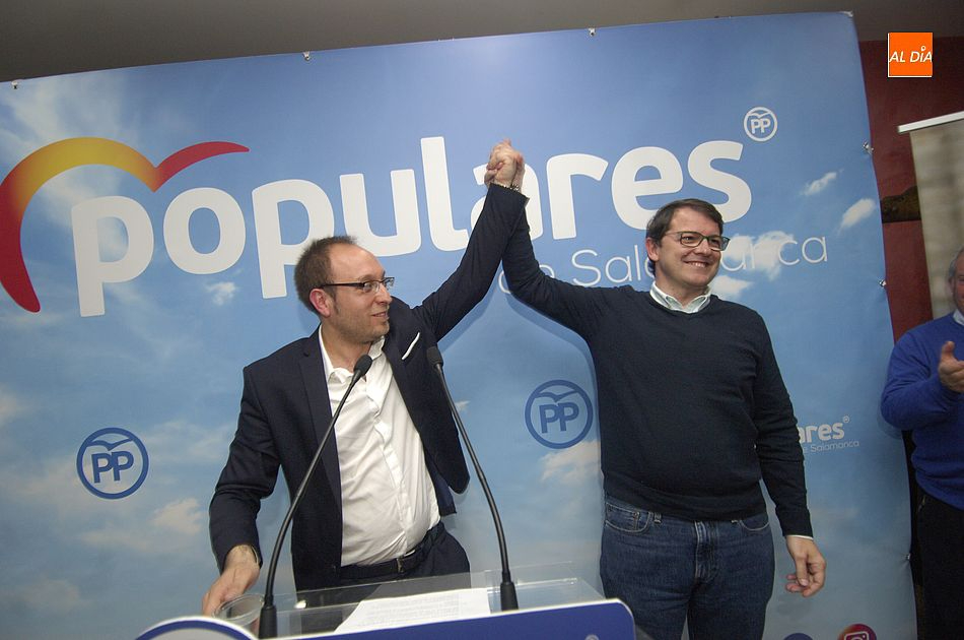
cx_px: 482
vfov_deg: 67.2
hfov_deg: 90.1
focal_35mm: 18
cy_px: 320
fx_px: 481
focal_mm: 12
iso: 800
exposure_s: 1/60
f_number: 4
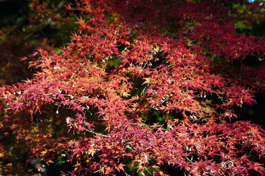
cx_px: 102
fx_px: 2436
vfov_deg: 4.2
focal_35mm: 331
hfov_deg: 6.2
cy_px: 98
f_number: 6.3
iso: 160
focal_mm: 166
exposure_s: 1/320
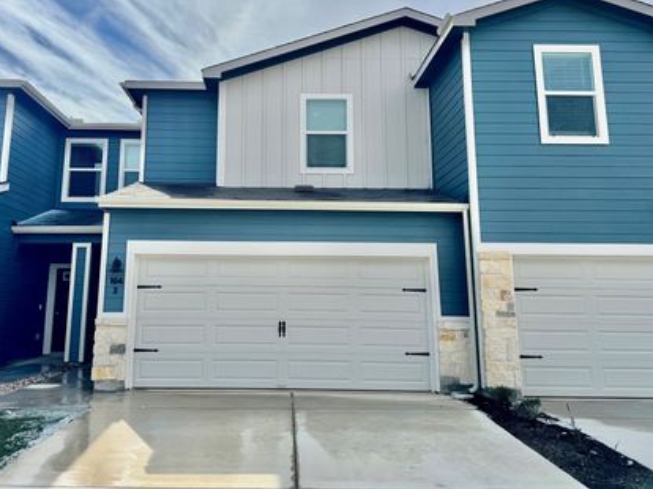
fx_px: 547
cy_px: 204
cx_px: 279
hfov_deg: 61.4
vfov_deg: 48.0
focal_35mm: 29
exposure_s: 1/9009
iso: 80
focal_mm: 6.76
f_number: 1.78
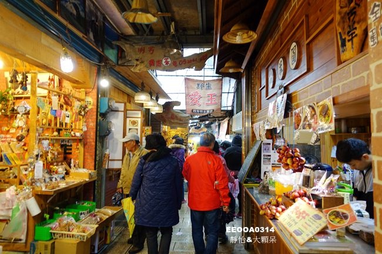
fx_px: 255
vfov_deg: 53.1
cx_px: 191
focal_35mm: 24
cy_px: 127
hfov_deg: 73.8
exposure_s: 1/30
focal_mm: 8.8
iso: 250
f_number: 1.8
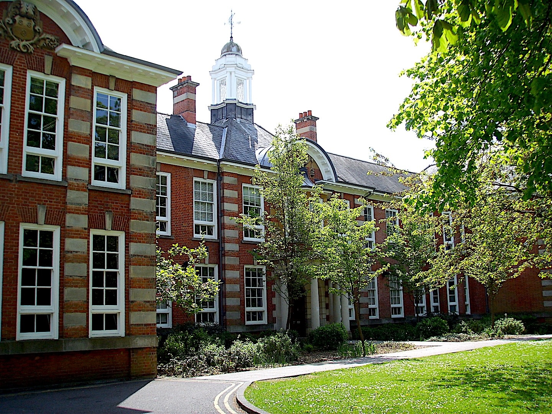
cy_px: 207
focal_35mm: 39
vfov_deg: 36.8
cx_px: 276
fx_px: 622
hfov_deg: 47.9
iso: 50
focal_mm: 6.6
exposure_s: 1/350
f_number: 3.5
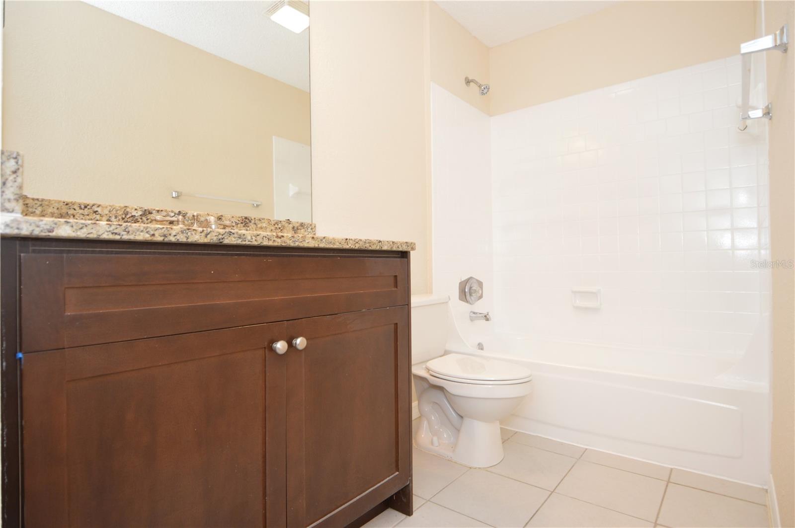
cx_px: 398
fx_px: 397
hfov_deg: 90.1
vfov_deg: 67.3
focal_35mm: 18
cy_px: 264
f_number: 4
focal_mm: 12
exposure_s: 1/60
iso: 450
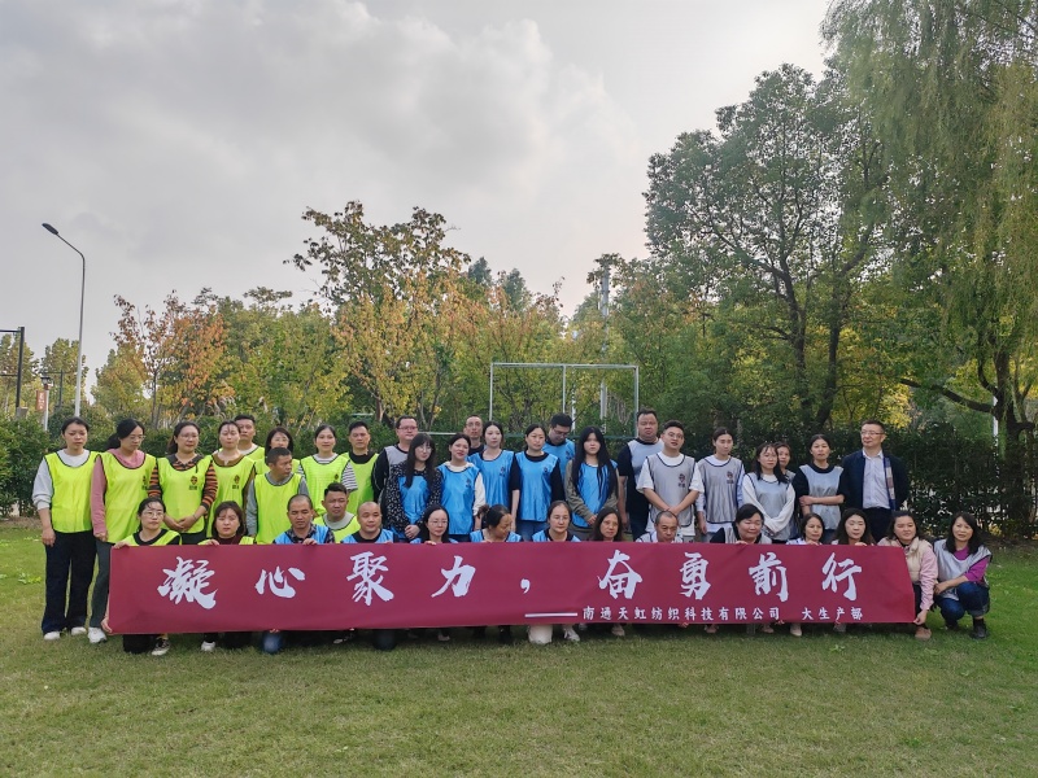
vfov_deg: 51.4
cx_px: 519
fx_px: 810
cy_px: 389
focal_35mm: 27
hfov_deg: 65.3
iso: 50
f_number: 1.8
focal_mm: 6.14
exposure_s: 1/787
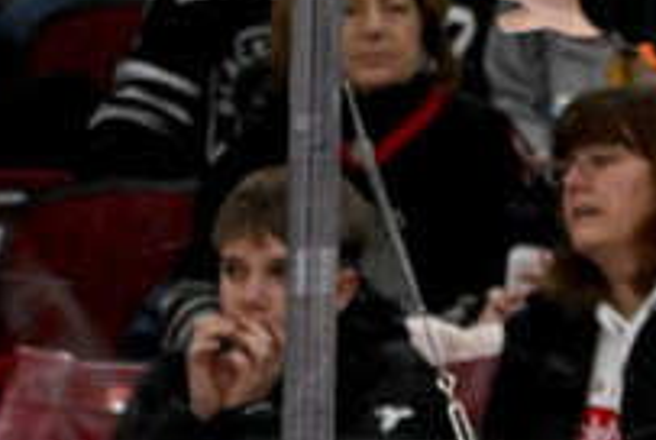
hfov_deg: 2.0
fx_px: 18394
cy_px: 406
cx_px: 1616
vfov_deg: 1.4
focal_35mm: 1008
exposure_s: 1/2000
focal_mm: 200
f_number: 4
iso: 2500
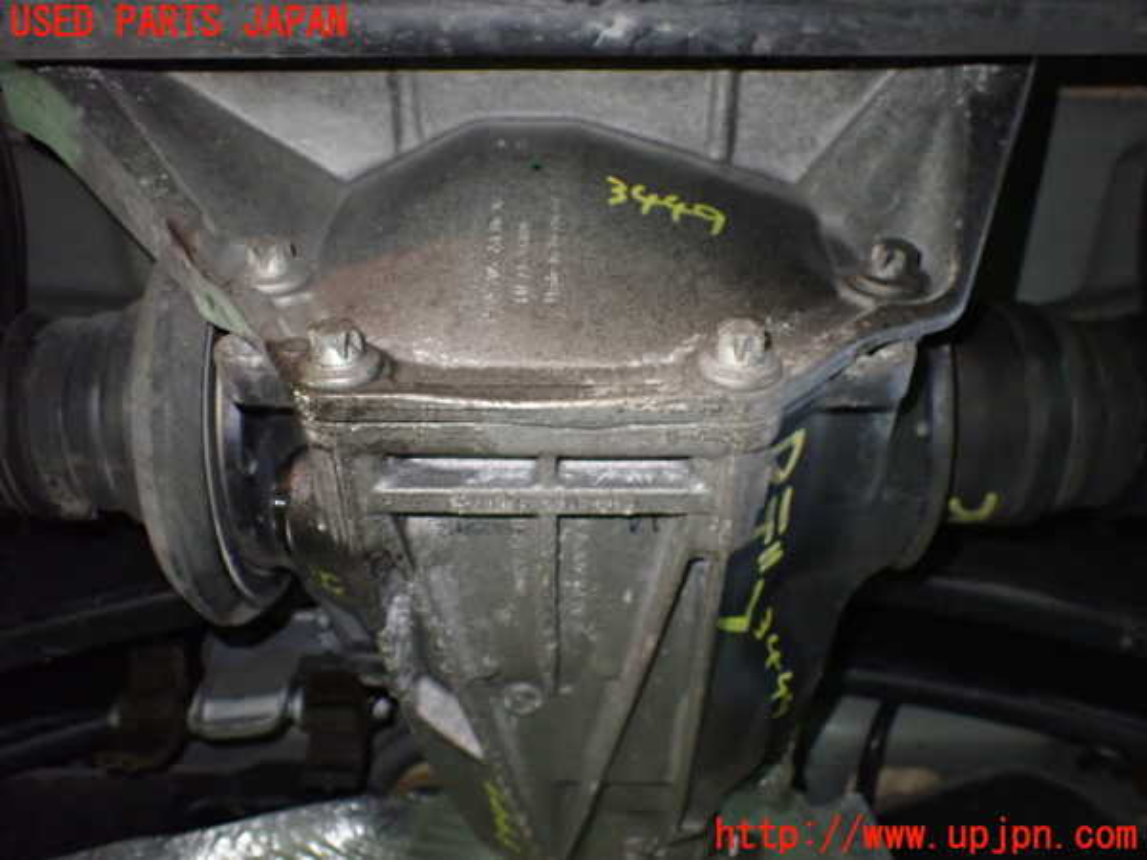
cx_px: 574
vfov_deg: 46.8
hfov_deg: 60.0
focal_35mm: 30
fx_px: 994
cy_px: 430
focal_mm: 5.4
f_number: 2.3
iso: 800
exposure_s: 1/40
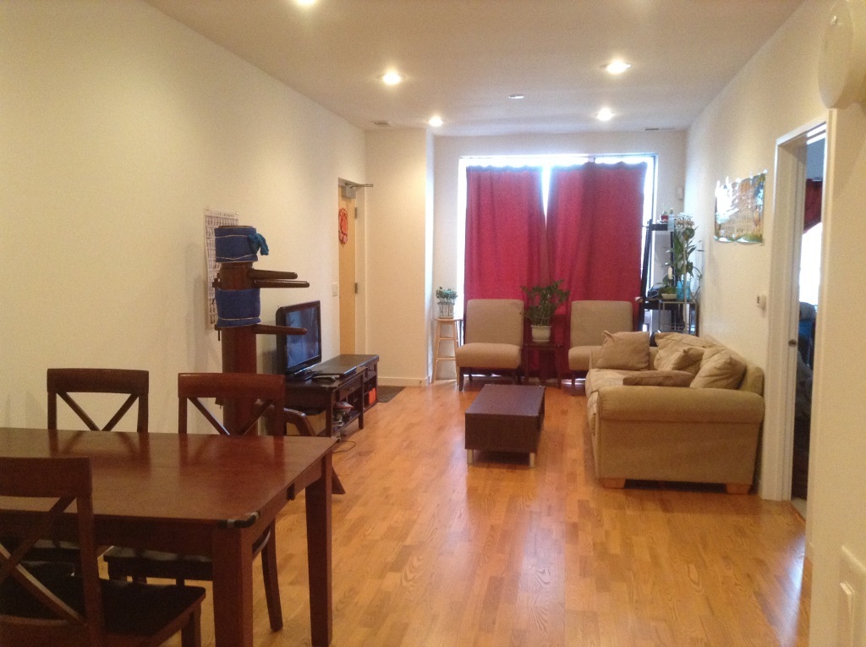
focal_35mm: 33
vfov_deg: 42.8
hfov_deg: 55.4
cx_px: 433
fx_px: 824
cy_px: 324
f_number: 2.4
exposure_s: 1/24
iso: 200
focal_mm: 3.3
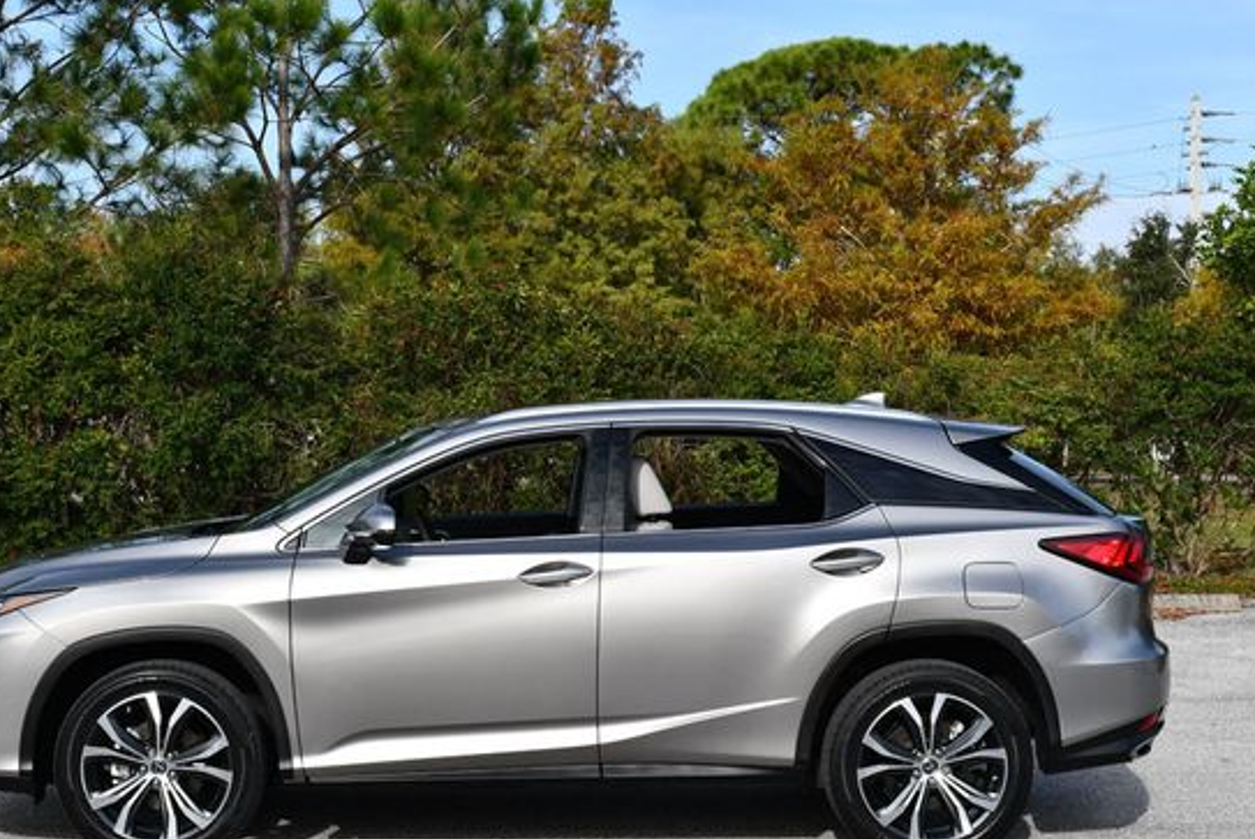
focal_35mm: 66
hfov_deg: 30.5
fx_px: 2303
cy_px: 488
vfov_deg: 20.6
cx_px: 543
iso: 100
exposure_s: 1/250
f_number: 8
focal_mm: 28
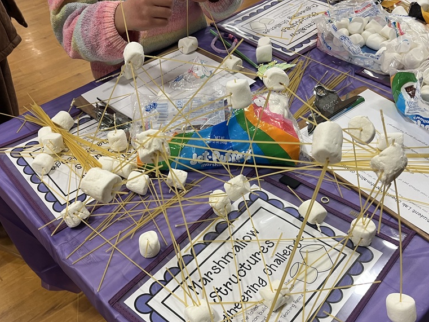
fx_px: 434
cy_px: 204
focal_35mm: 35
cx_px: 201
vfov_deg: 40.4
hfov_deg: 52.6
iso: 80
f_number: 1.6
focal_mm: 5.1
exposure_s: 1/60
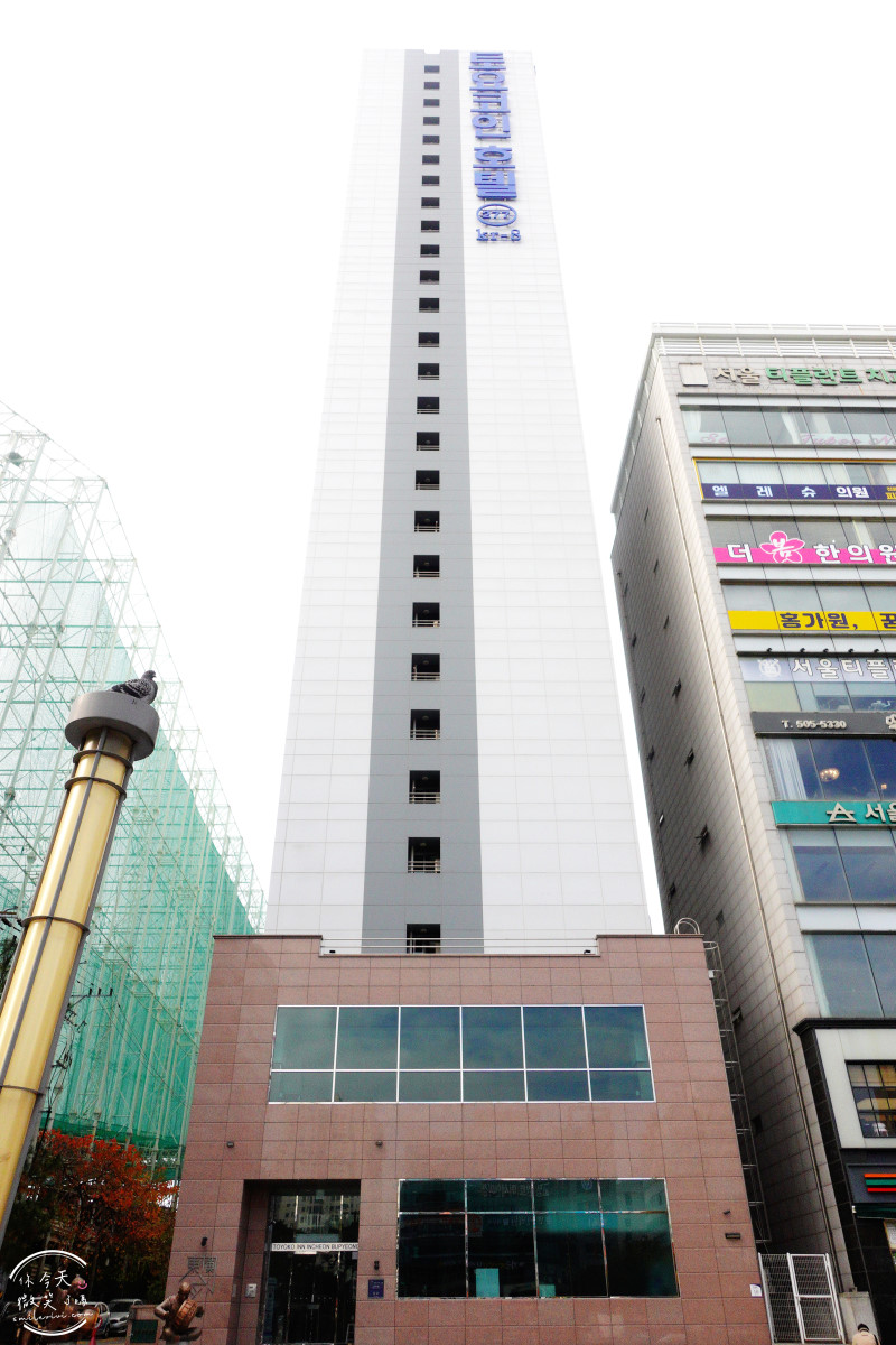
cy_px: 672
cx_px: 448
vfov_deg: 73.7
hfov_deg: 53.1
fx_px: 896
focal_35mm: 24
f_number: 4
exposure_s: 1/320
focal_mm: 9.4
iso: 640
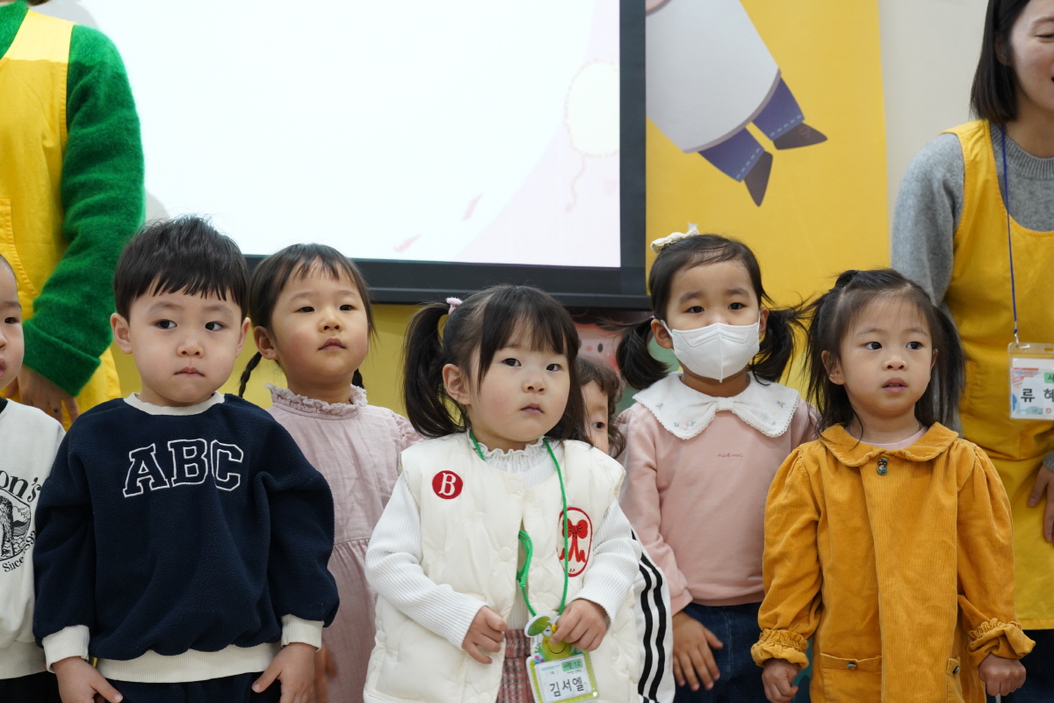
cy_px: 352
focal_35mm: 60
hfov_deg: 33.4
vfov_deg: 22.6
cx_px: 527
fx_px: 1757
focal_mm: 60
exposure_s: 1/80
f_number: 7.1
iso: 2500
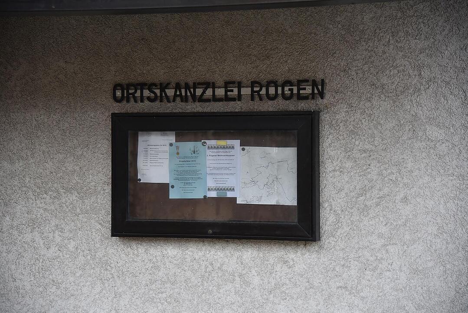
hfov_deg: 26.0
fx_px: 1014
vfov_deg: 17.5
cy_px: 156
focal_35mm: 78
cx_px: 234
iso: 1600
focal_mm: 78
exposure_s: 1/500
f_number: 4
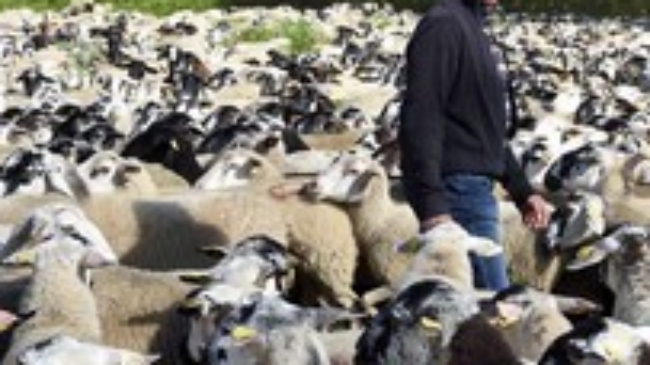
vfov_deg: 11.6
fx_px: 1792
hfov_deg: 20.0
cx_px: 637
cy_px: 150
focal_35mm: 104
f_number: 13
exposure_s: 1/400
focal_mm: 48
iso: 400
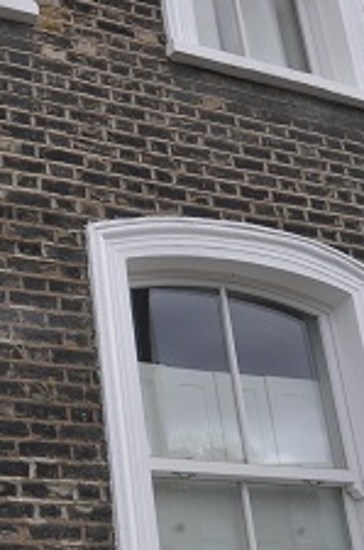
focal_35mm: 62
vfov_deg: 32.4
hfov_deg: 20.9
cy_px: 318
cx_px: -21
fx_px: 945
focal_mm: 14
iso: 100
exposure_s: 1/160
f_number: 7.1
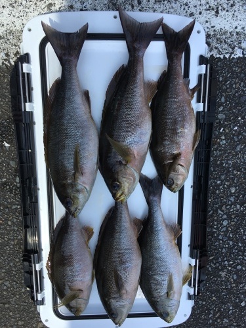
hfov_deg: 48.2
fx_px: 275
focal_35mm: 29
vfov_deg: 61.7
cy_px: 164
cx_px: 123
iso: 25
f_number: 2.2
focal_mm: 4.15
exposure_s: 1/845
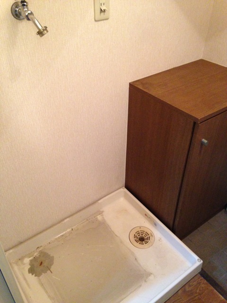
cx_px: 114
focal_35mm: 33
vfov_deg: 55.4
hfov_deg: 42.9
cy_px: 152
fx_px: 289
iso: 400
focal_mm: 4.12
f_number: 2.4
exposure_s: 1/15
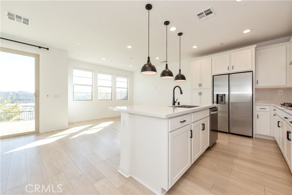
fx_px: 114
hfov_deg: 104.2
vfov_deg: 81.2
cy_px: 98
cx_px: 146
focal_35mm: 14
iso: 140
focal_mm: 14
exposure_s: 1/125
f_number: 5.6
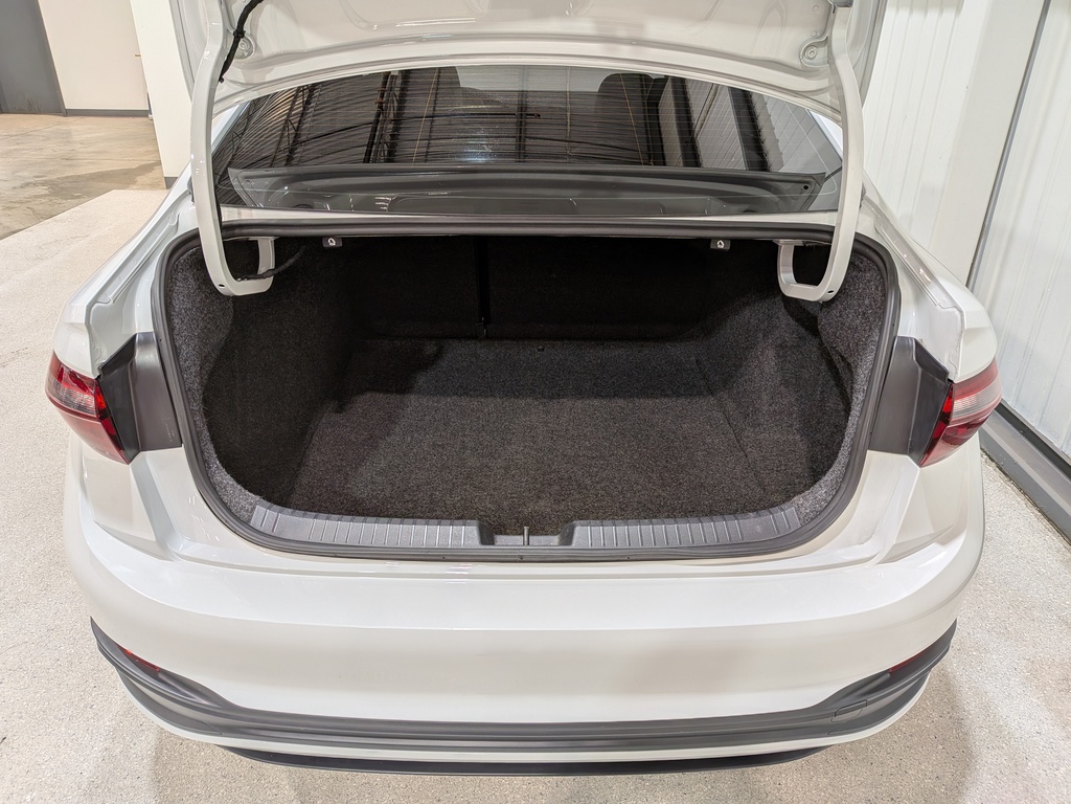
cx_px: 536
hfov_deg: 71.6
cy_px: 402
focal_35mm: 24
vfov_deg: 56.8
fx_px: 743
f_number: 1.7
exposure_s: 1/213
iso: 29
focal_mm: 4.53
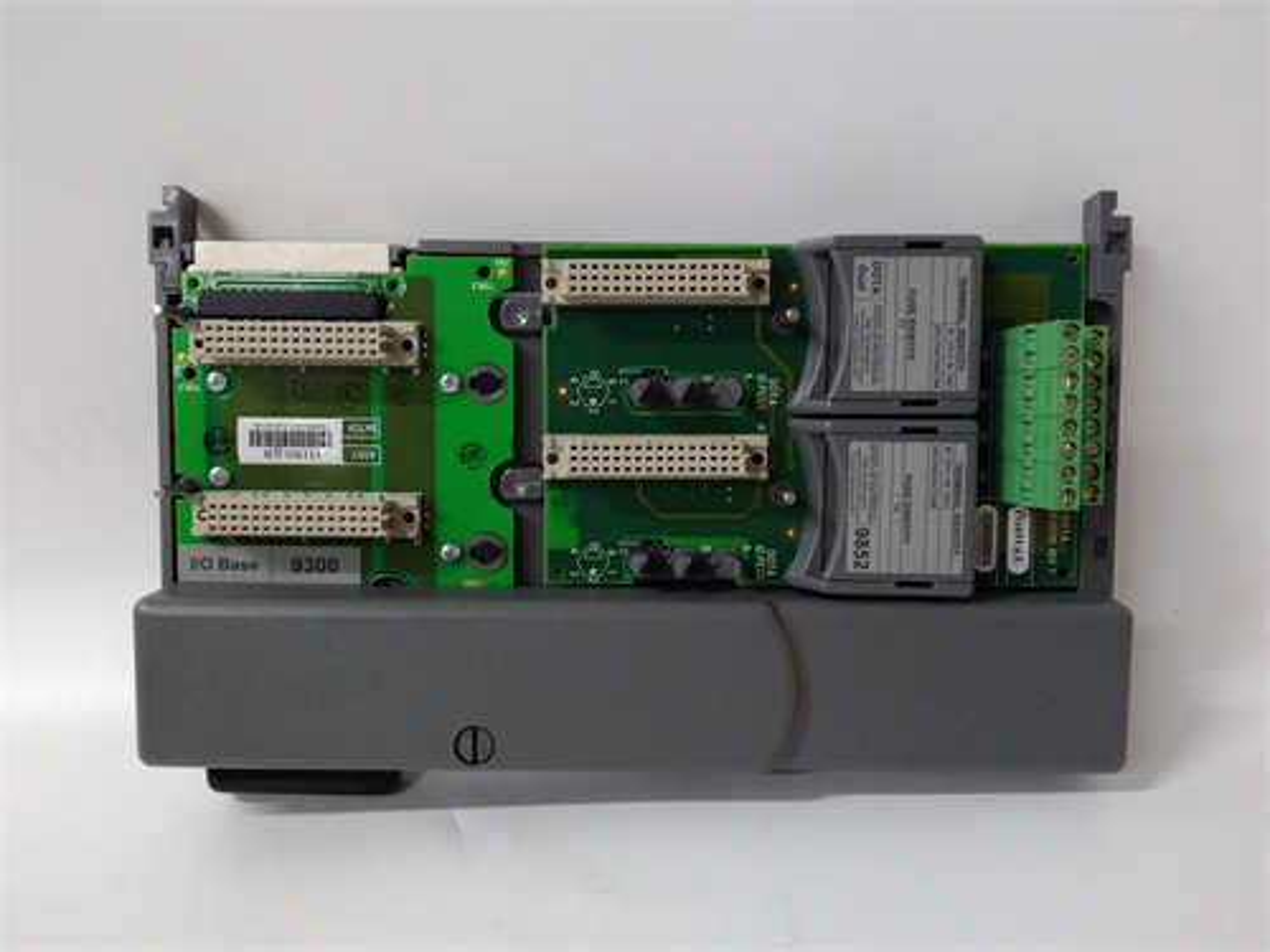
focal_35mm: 27
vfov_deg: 51.4
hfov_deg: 65.3
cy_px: 476
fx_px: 991
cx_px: 635
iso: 465
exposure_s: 1/30
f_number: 2
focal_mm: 3.79
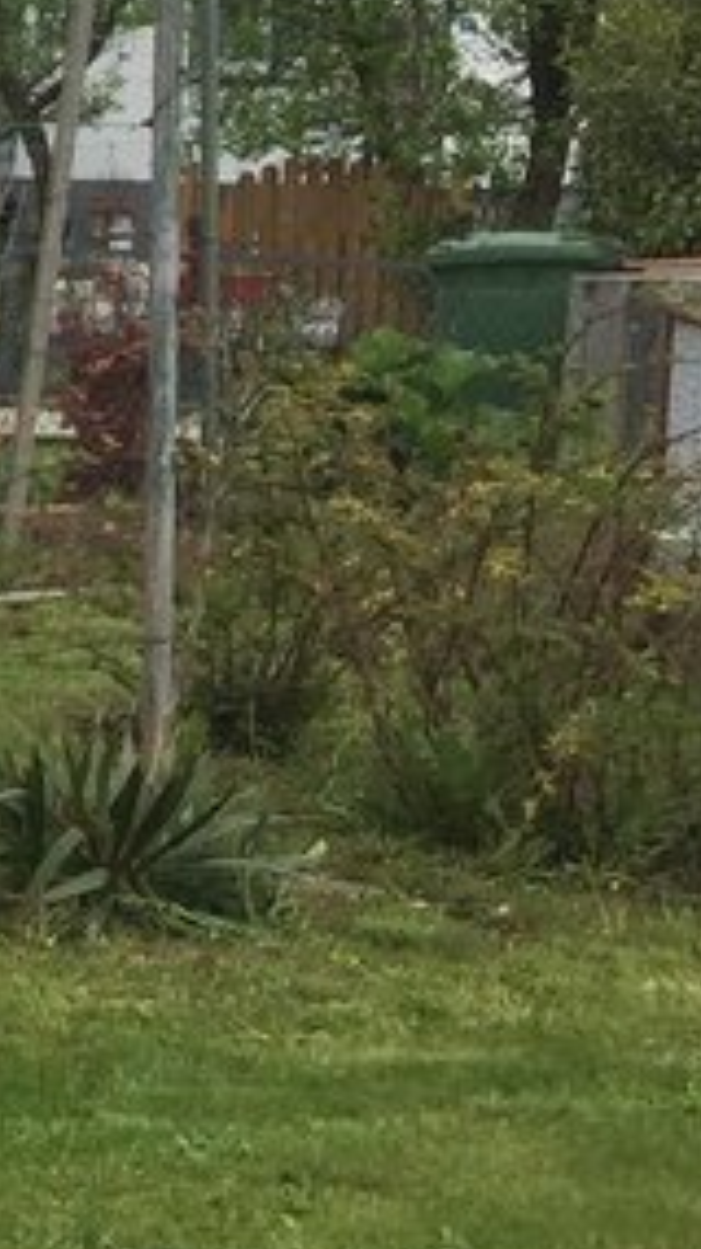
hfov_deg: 7.6
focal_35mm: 133
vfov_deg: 16.1
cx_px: -1595
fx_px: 4401
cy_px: 552
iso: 32
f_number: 2.2
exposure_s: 1/1163
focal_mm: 4.15
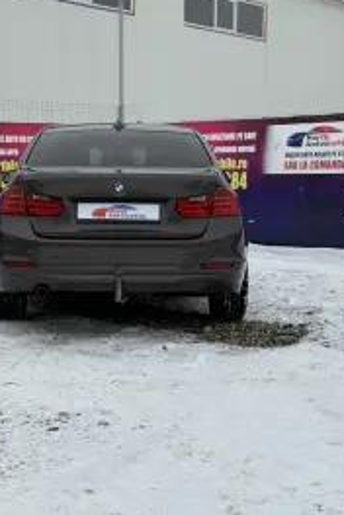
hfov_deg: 19.9
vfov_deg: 29.7
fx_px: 975
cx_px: 113
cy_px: 254
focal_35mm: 68
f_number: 1.78
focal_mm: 6.76
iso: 64
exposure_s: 1/5208
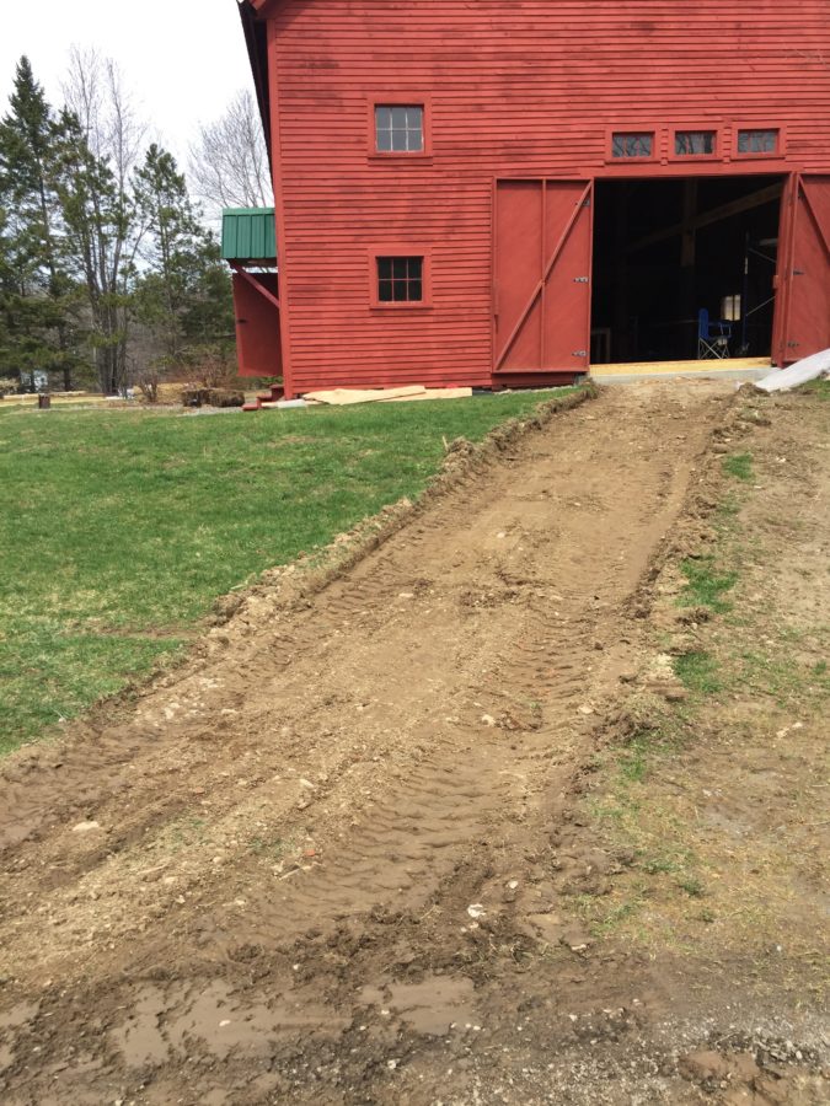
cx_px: 415
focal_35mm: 29
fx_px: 927
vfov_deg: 61.7
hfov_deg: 48.2
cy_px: 553
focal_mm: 4.15
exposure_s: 1/1041
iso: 32
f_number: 2.2
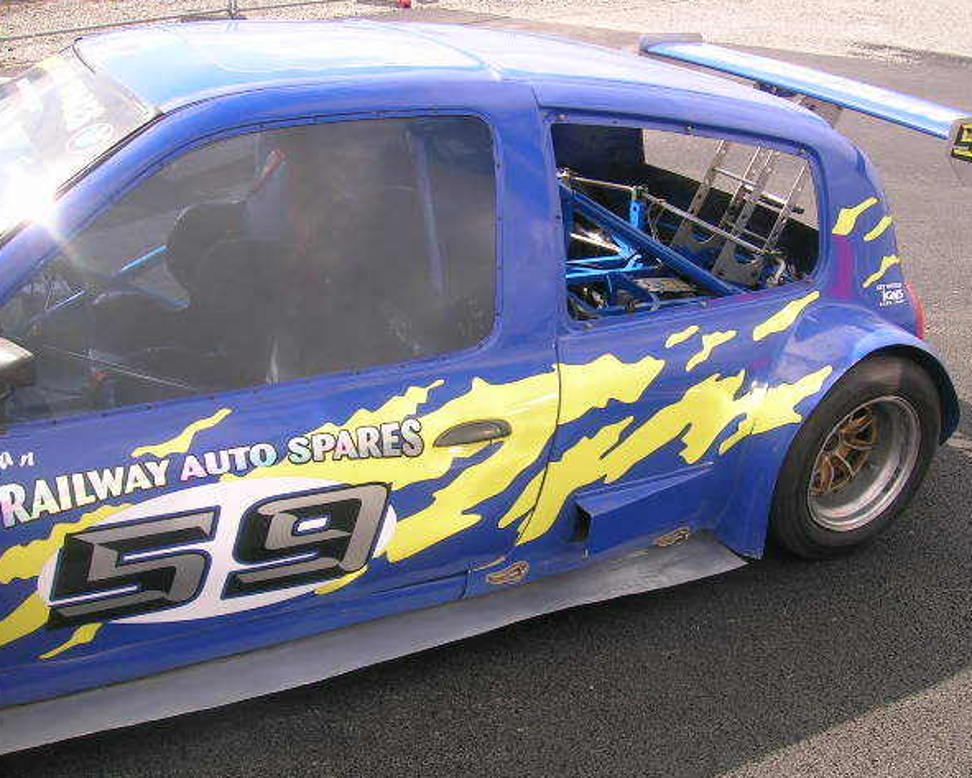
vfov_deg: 40.1
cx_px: 516
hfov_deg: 49.0
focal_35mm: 37
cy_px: 388
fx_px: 1065
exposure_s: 1/161
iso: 50
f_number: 4.8
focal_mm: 5.4
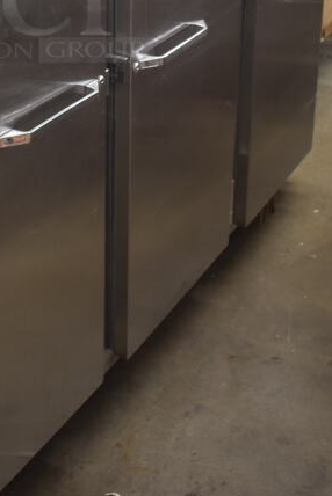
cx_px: 26
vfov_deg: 29.4
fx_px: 884
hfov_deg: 20.8
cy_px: 2
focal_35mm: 64
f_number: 3.8
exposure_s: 1/30
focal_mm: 20
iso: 560
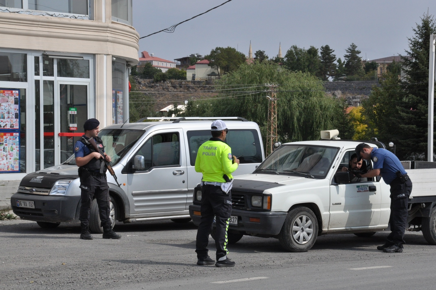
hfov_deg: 19.5
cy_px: 145
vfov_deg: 13.0
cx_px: 218
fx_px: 1270
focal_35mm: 105
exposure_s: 1/2000
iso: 800
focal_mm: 70
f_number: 11
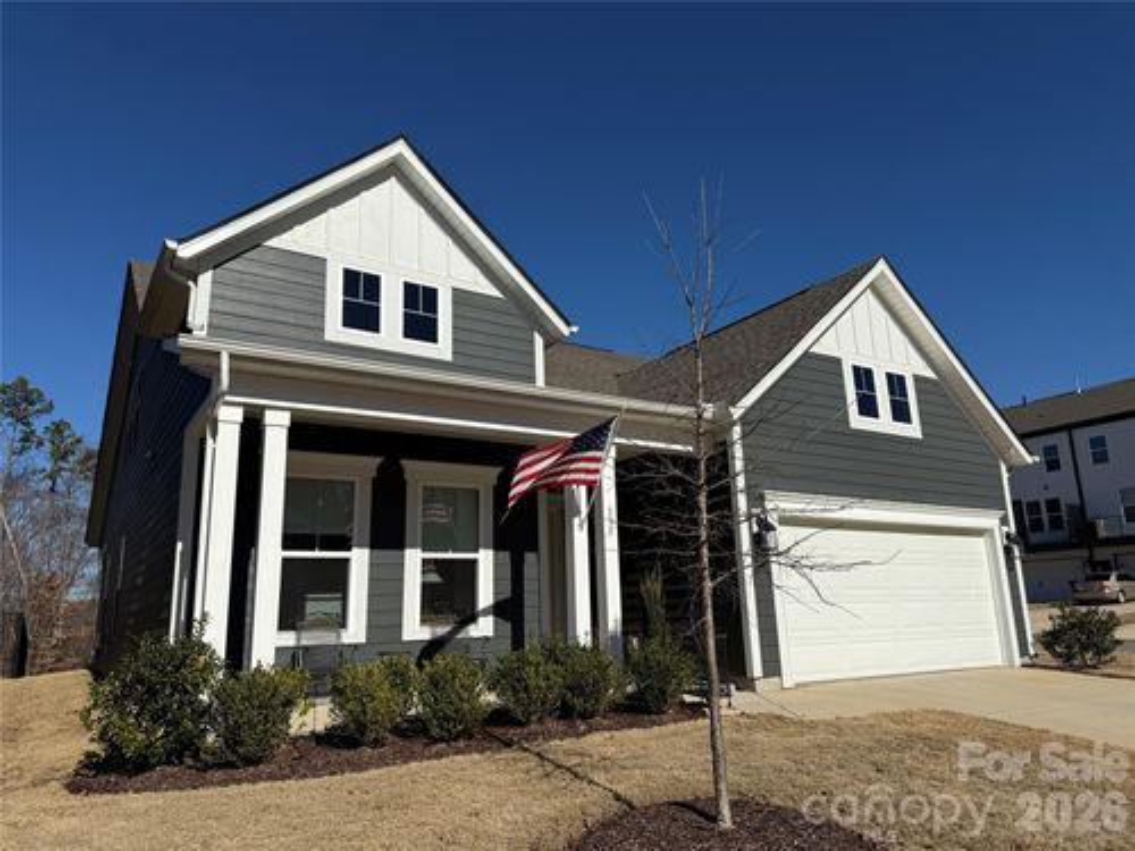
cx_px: 568
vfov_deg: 56.8
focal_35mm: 24
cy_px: 426
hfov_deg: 71.6
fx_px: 787
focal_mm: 6.76
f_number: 1.78
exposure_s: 1/9091
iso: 80
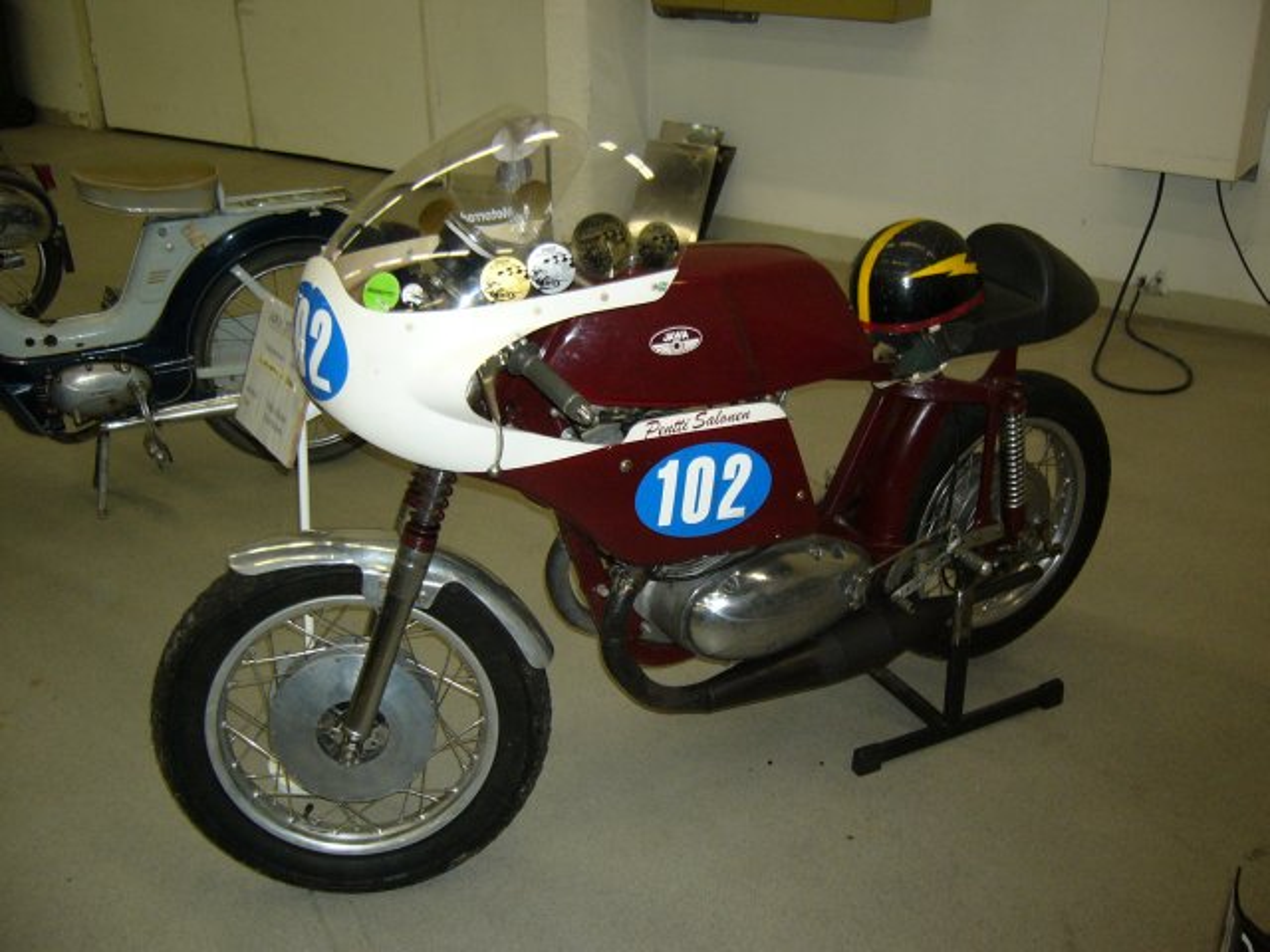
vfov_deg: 40.7
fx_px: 1284
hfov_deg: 52.6
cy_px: 476
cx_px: 635
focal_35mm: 35
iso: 200
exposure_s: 1/60
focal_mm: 5.8
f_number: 2.8
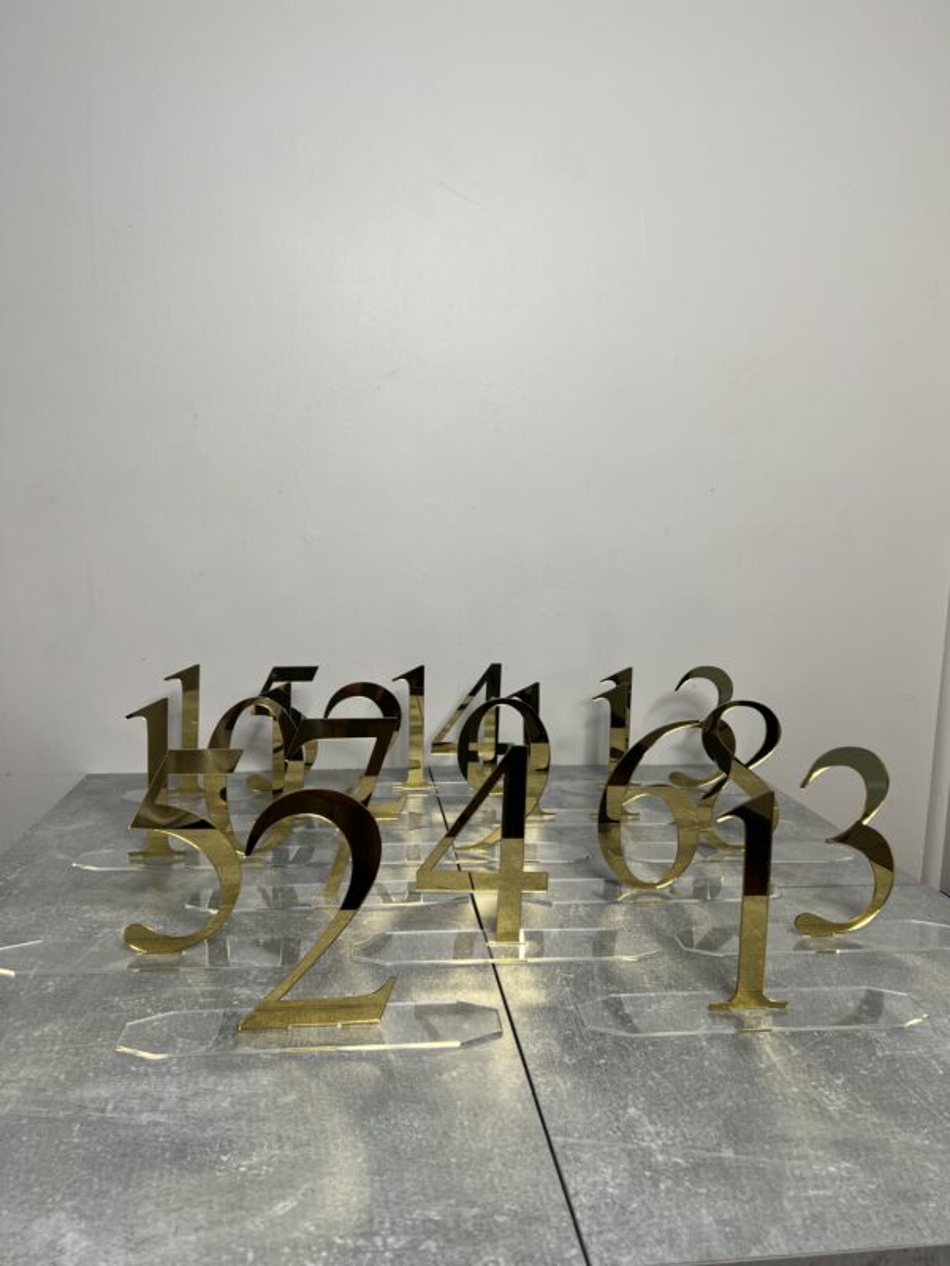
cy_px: 633
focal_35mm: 26
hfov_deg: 53.1
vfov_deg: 67.3
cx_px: 475
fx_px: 951
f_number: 1.5
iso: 32
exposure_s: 1/137
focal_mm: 5.7
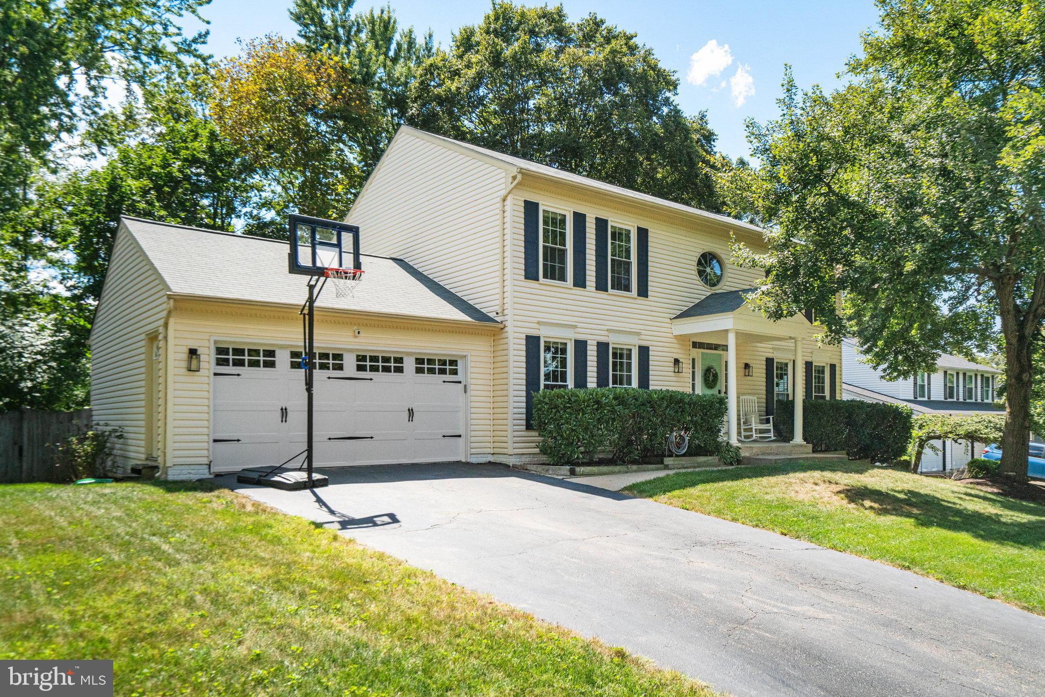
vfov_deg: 53.1
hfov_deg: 73.7
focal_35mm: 24
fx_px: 697
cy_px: 348
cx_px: 522
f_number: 8
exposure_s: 1/2000
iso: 1250
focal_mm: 24
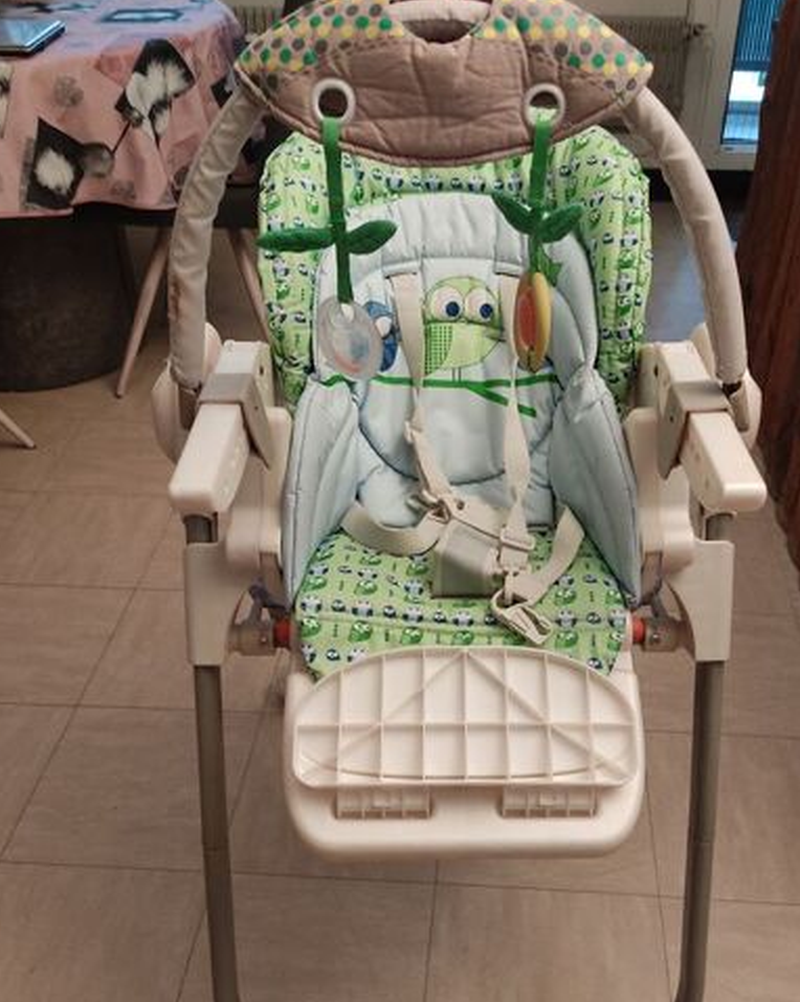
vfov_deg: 52.7
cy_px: 574
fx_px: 1007
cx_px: 469
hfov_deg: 43.2
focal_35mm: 34
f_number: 1.79
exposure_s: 1/33
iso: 1302
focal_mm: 4.74
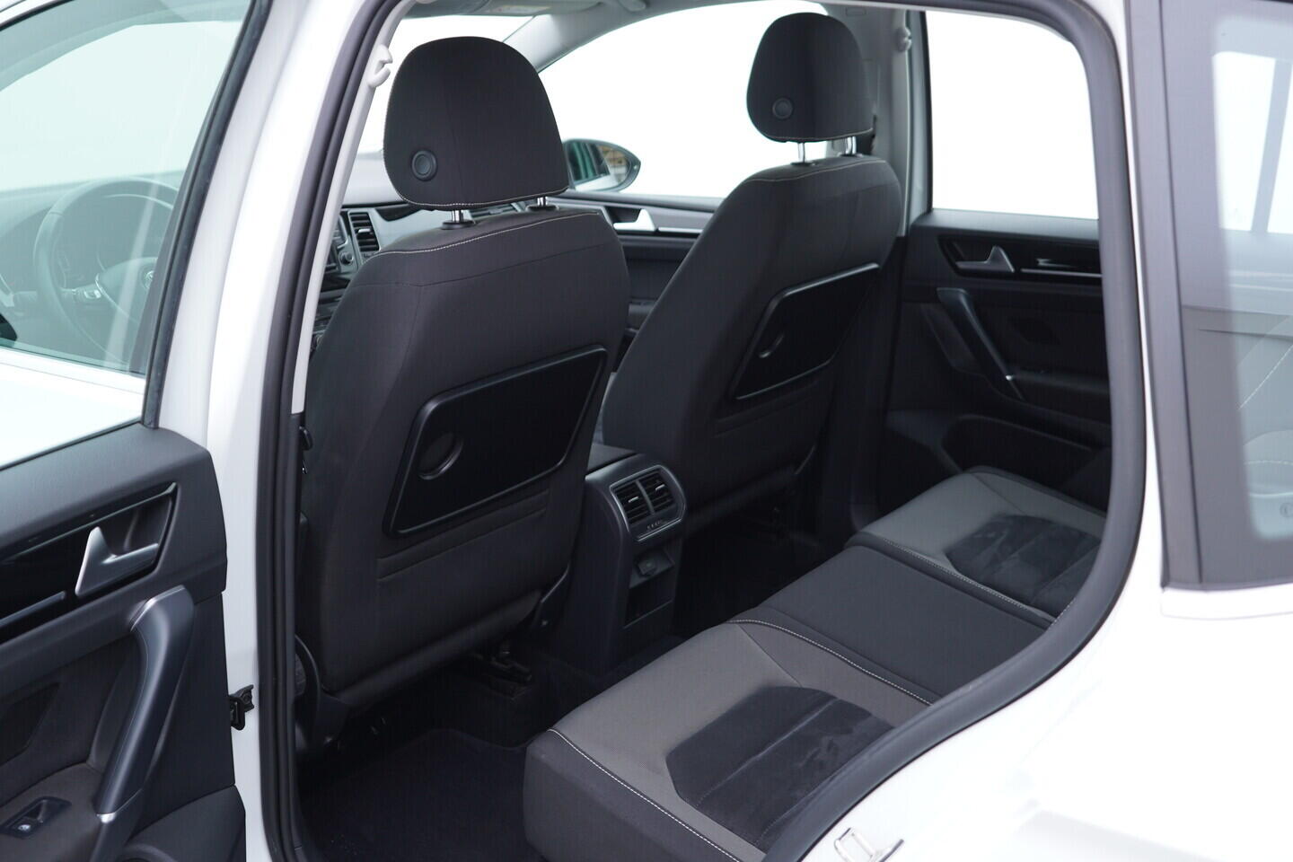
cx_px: 646
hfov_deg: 53.1
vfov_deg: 36.9
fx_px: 1293
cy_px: 431
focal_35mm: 36
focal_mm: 24
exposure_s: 1/40
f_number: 2.8
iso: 160
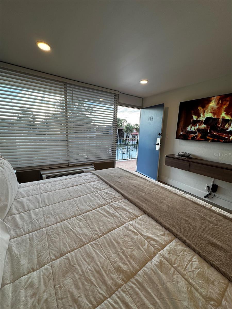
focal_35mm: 14
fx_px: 125
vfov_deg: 102.1
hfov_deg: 85.7
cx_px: 116
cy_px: 154
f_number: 2.2
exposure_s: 1/120
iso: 50
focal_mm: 2.22
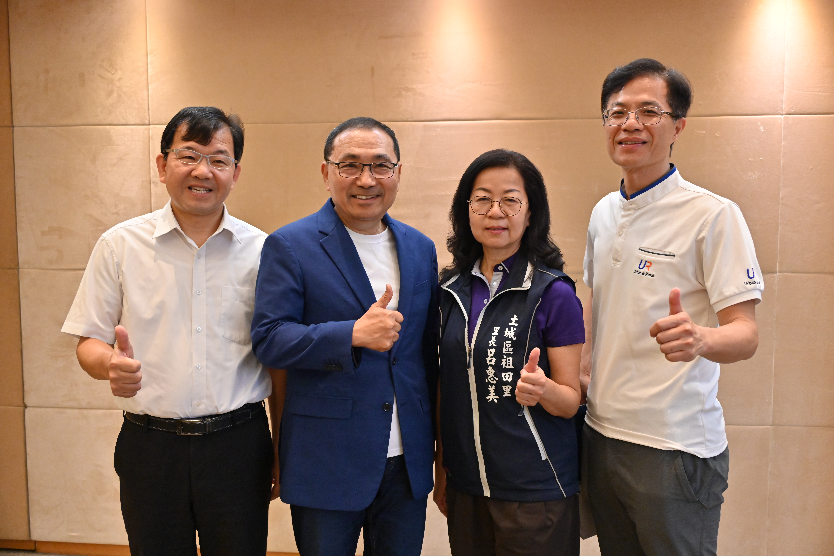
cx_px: 417
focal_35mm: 34
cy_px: 278
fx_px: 788
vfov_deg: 38.9
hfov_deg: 55.8
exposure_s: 1/160
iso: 2500
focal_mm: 34
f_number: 4.8
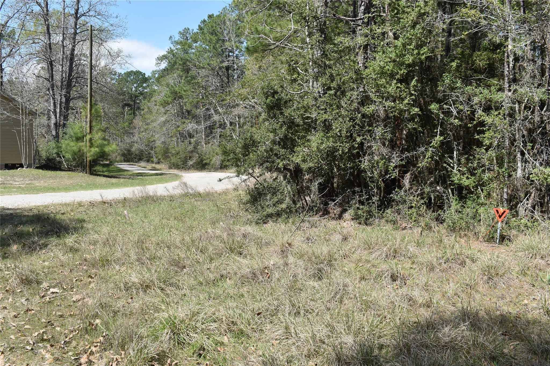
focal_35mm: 36
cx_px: 275
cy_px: 183
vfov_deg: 36.9
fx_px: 550
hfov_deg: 53.1
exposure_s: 1/320
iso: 200
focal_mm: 24
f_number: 9
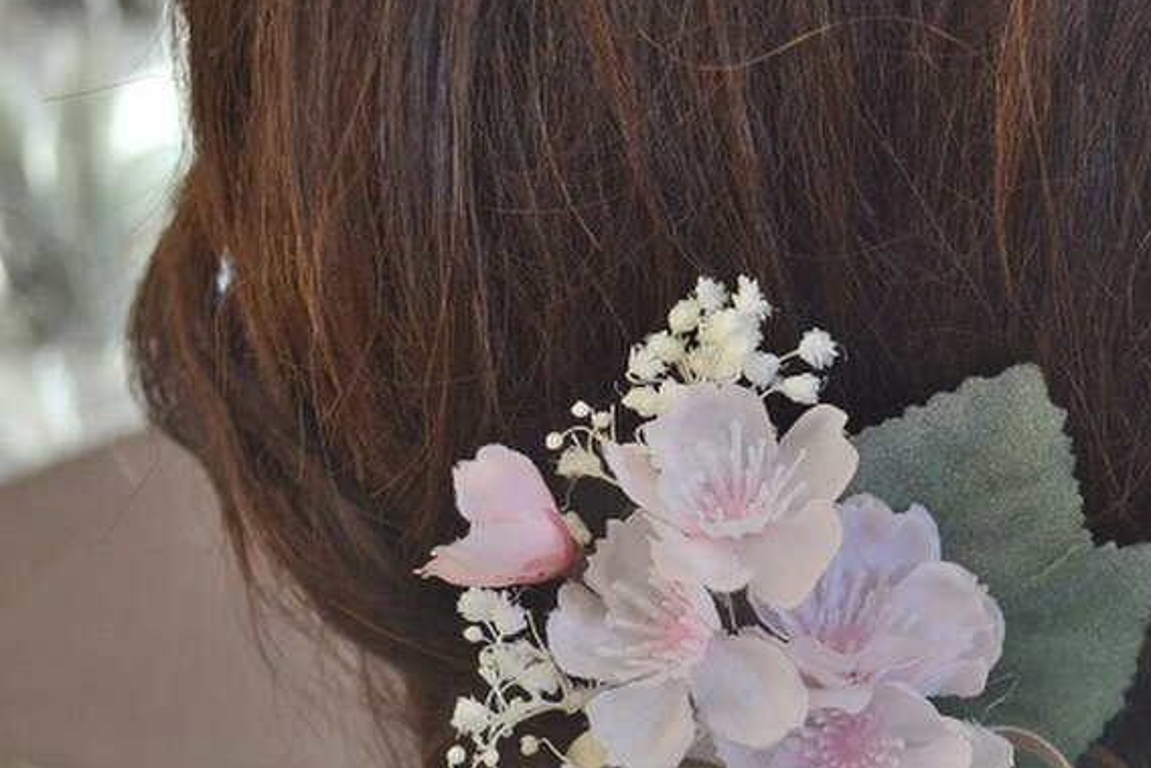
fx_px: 2270
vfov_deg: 19.0
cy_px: 608
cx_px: 940
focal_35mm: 71
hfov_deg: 27.8
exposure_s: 1/60
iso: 1400
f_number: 4.5
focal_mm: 28
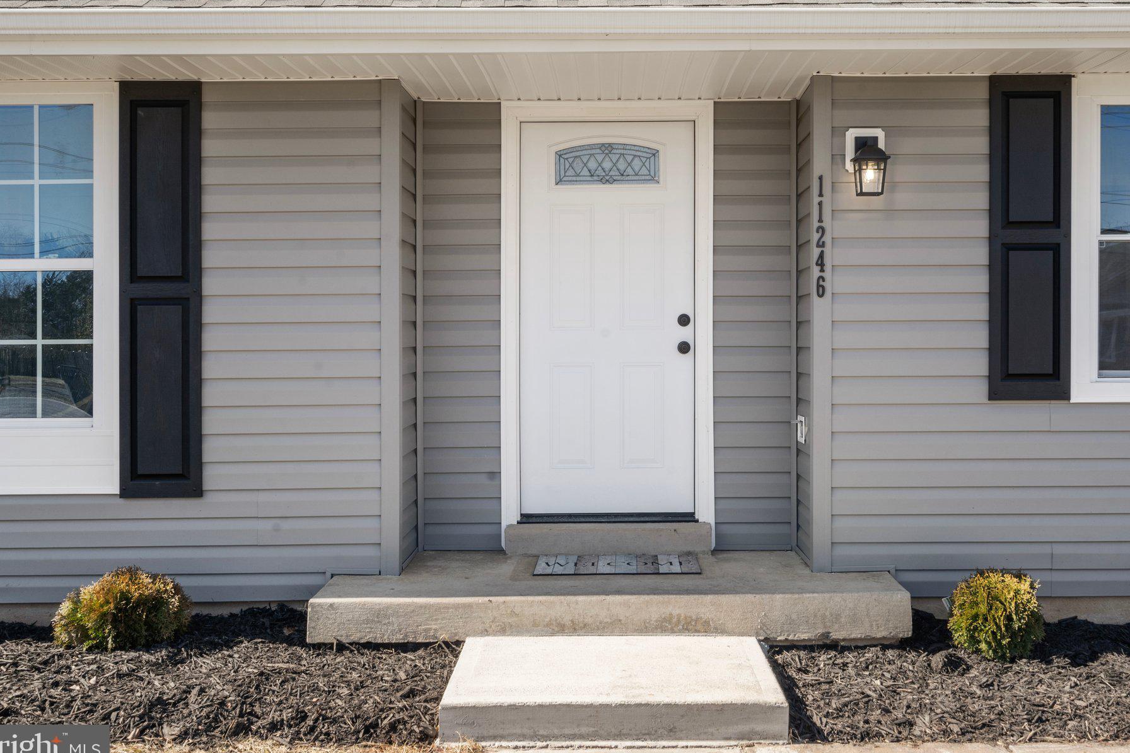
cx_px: 615
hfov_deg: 48.4
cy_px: 340
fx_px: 1255
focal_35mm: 40
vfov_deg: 33.4
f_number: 14
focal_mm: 35
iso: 200
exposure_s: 1/100
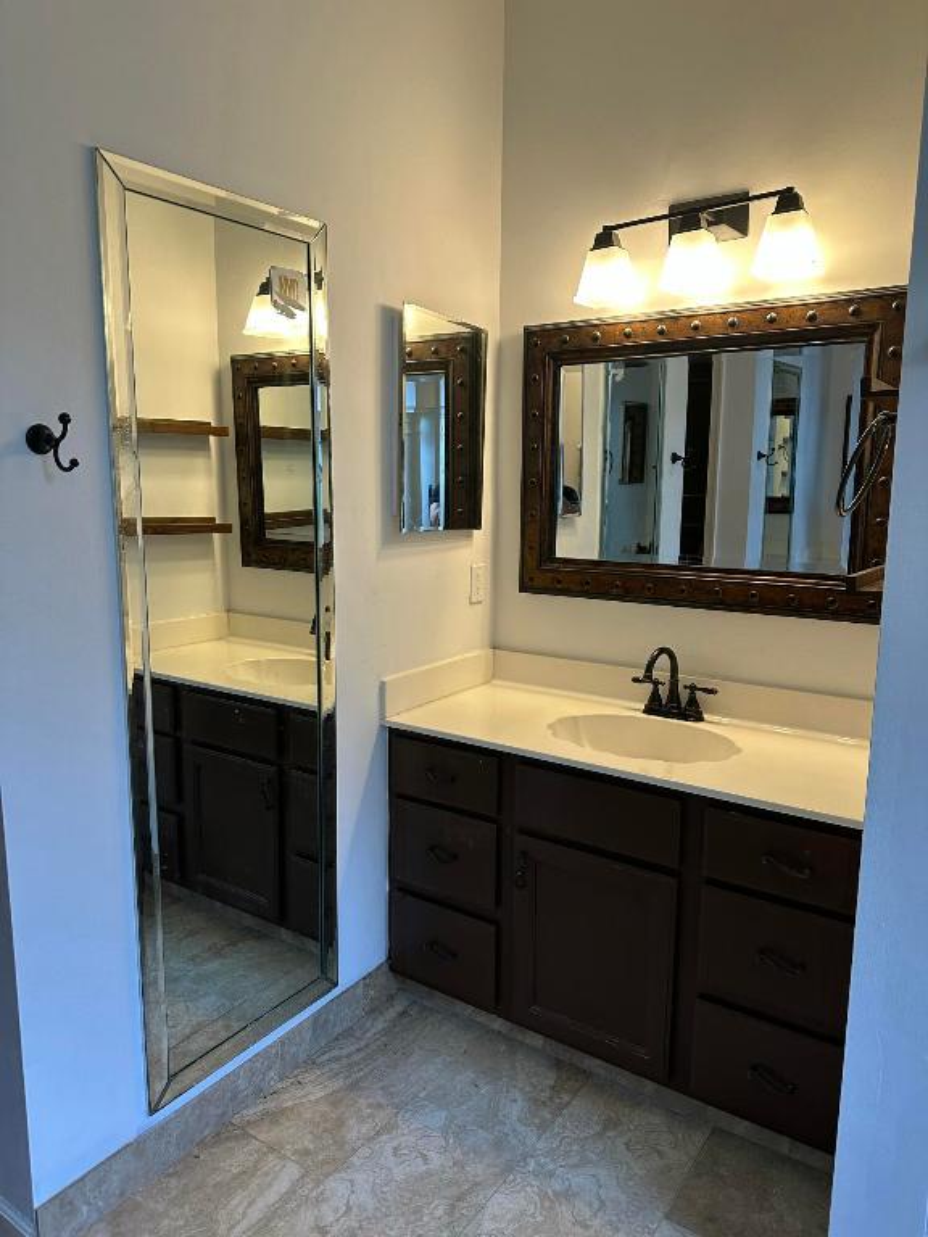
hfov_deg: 56.8
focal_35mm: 24
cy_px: 618
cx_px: 464
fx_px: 858
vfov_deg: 71.6
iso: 200
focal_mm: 6.86
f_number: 1.78
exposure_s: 1/120
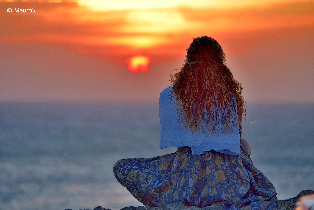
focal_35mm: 200
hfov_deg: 10.3
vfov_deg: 6.9
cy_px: 105
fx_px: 1745
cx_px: 157
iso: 720
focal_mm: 200
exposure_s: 1/500
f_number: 5.3
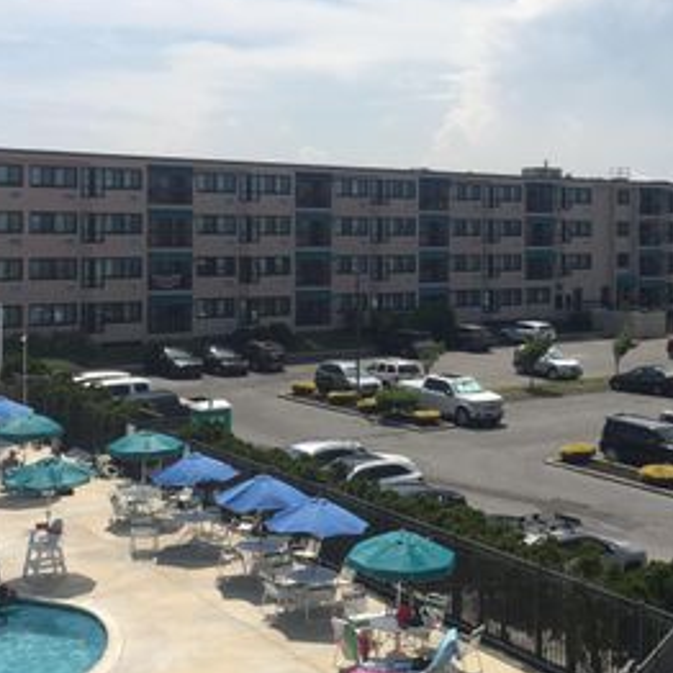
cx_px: 424
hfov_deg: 34.5
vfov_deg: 34.5
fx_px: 1078
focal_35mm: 49
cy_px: 258
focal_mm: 4.15
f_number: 2.2
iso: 32
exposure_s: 1/3300
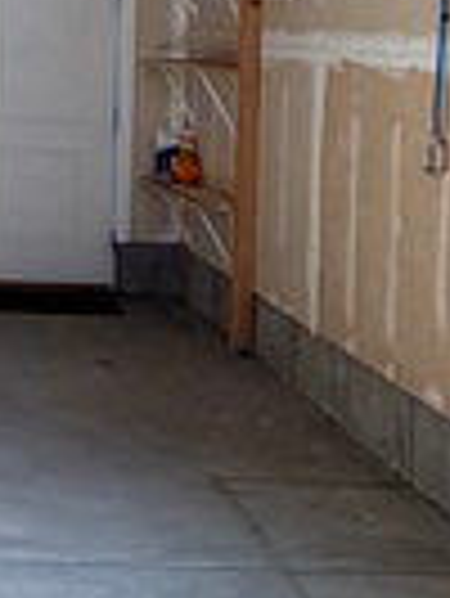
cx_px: -194
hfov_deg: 16.8
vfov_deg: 23.3
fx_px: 1402
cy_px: 36
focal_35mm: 81
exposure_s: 1/120
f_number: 2.2
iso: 200
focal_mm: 2.22
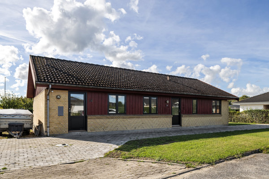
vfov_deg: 53.1
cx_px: 134
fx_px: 179
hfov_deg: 73.7
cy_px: 90
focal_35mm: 24
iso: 250
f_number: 8
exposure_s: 1/1000
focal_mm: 24
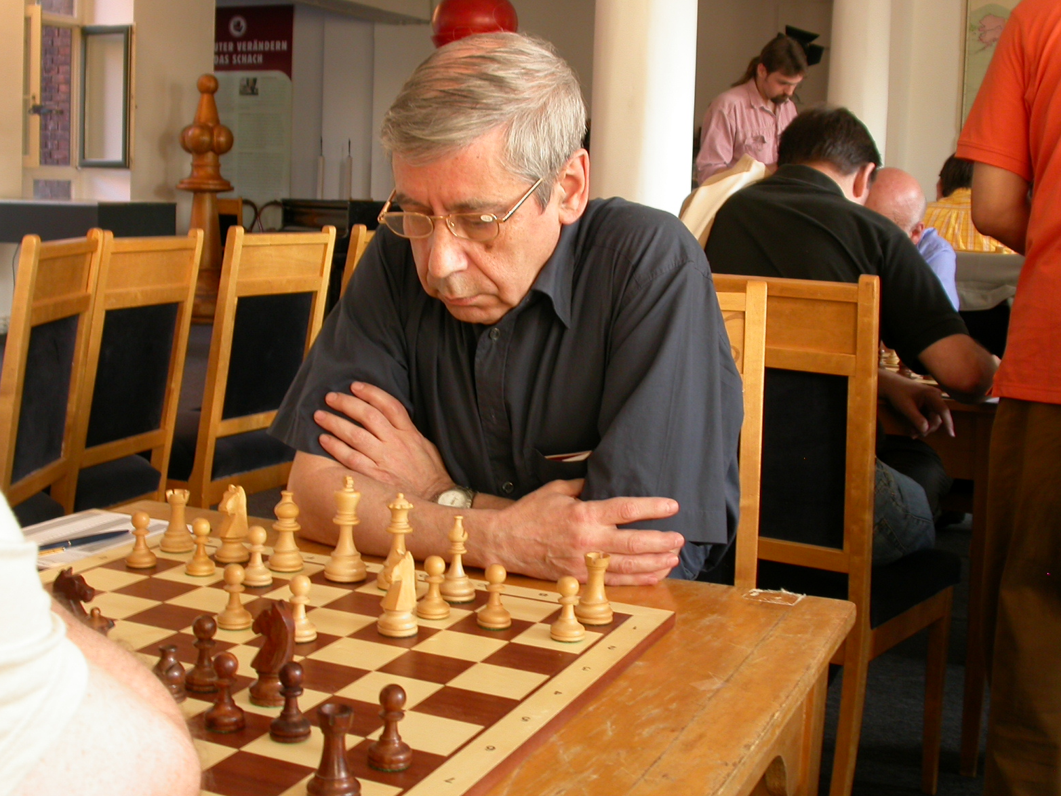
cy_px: 402
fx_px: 1410
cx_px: 522
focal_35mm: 46
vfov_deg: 31.5
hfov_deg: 41.2
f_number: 4
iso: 100
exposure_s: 1/12.9
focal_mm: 9.5
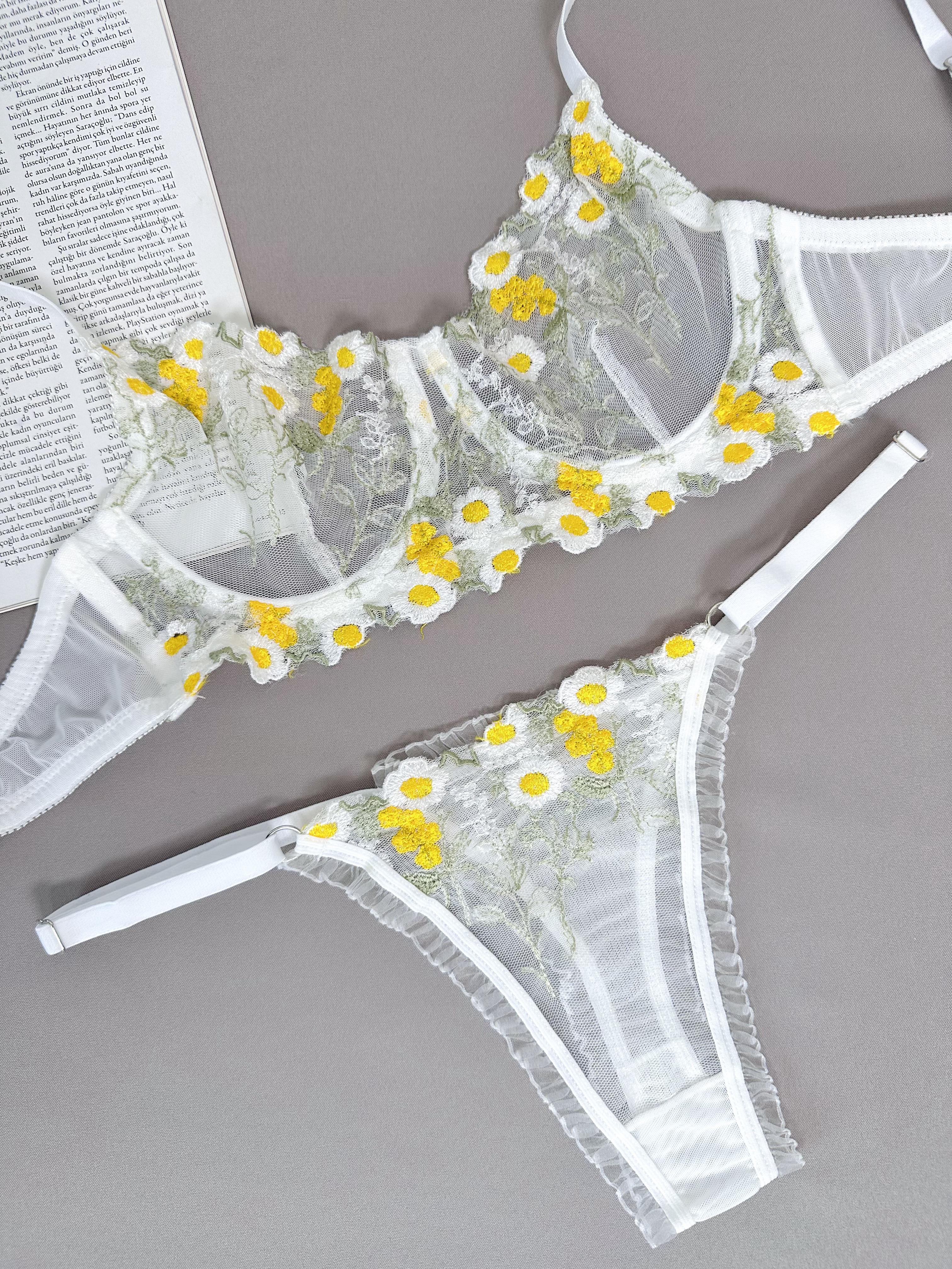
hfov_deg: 56.8
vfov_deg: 71.6
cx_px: 476
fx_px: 880
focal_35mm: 24
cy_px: 634
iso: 80
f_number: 1.78
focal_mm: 6.86
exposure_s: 1/364
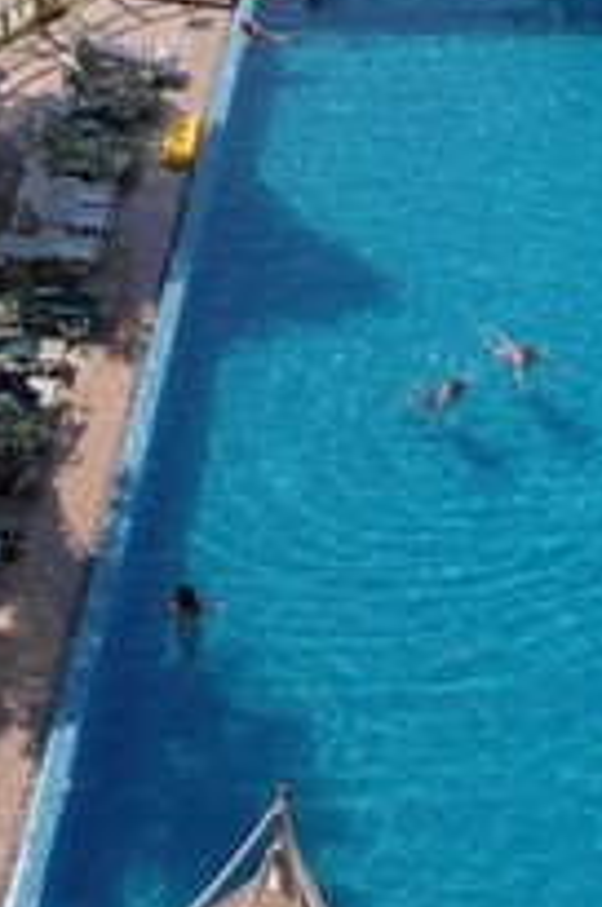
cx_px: 544
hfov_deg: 18.0
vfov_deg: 24.3
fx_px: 1874
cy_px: -230
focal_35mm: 74
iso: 160
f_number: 8
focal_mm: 17
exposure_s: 1/400
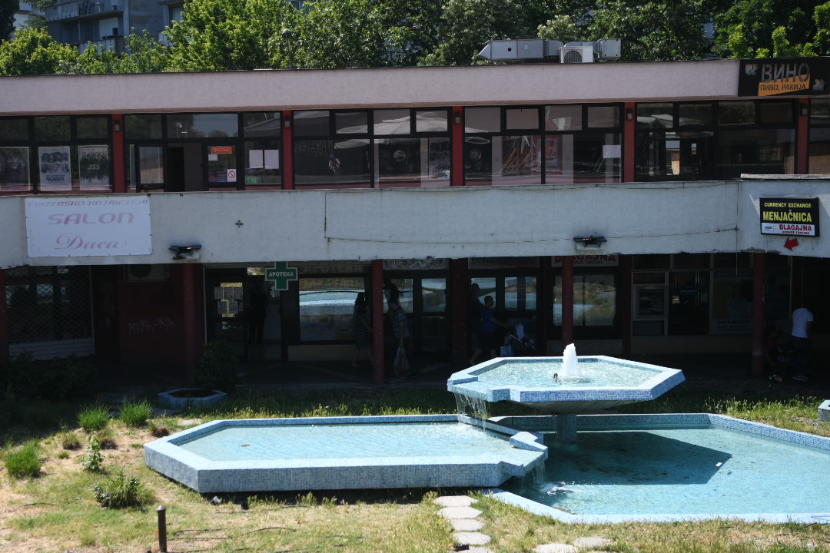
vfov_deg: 25.0
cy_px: 321
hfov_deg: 36.7
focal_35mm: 54
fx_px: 1245
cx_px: 315
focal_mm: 36
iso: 400
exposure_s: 1/6400
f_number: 3.2
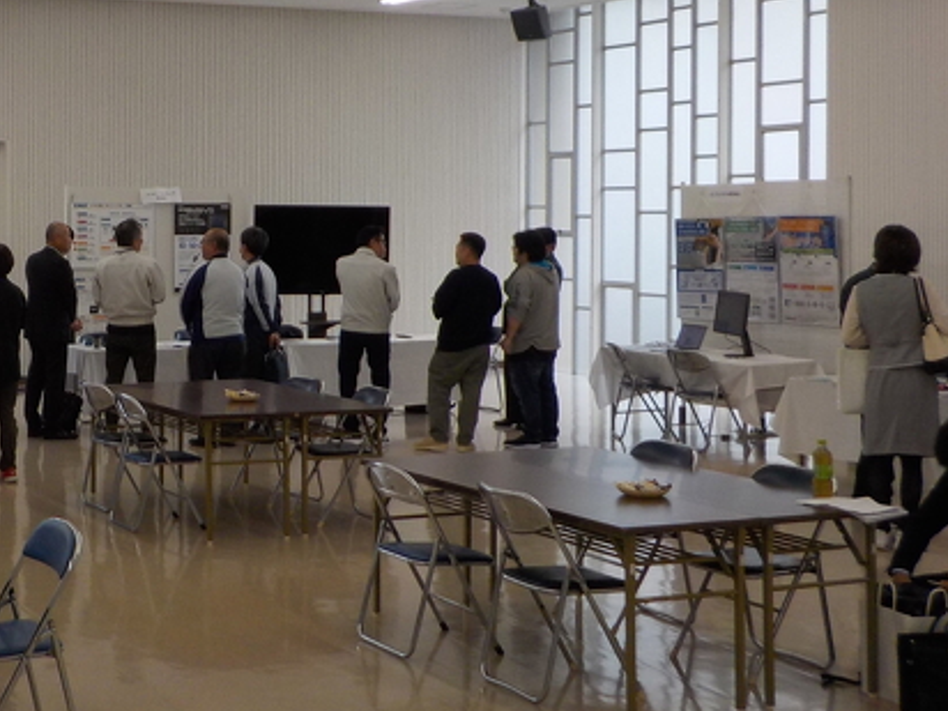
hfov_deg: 31.0
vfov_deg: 24.7
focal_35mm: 59
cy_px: 251
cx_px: 71
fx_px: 1616
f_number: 3.3
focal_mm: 4.1
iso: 125
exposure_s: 1/160
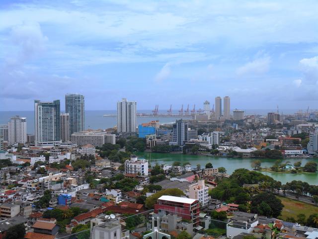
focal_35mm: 46
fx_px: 423
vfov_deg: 31.5
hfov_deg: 41.2
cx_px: 159
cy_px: 120
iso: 80
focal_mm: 8.3
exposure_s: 1/1250
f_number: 4
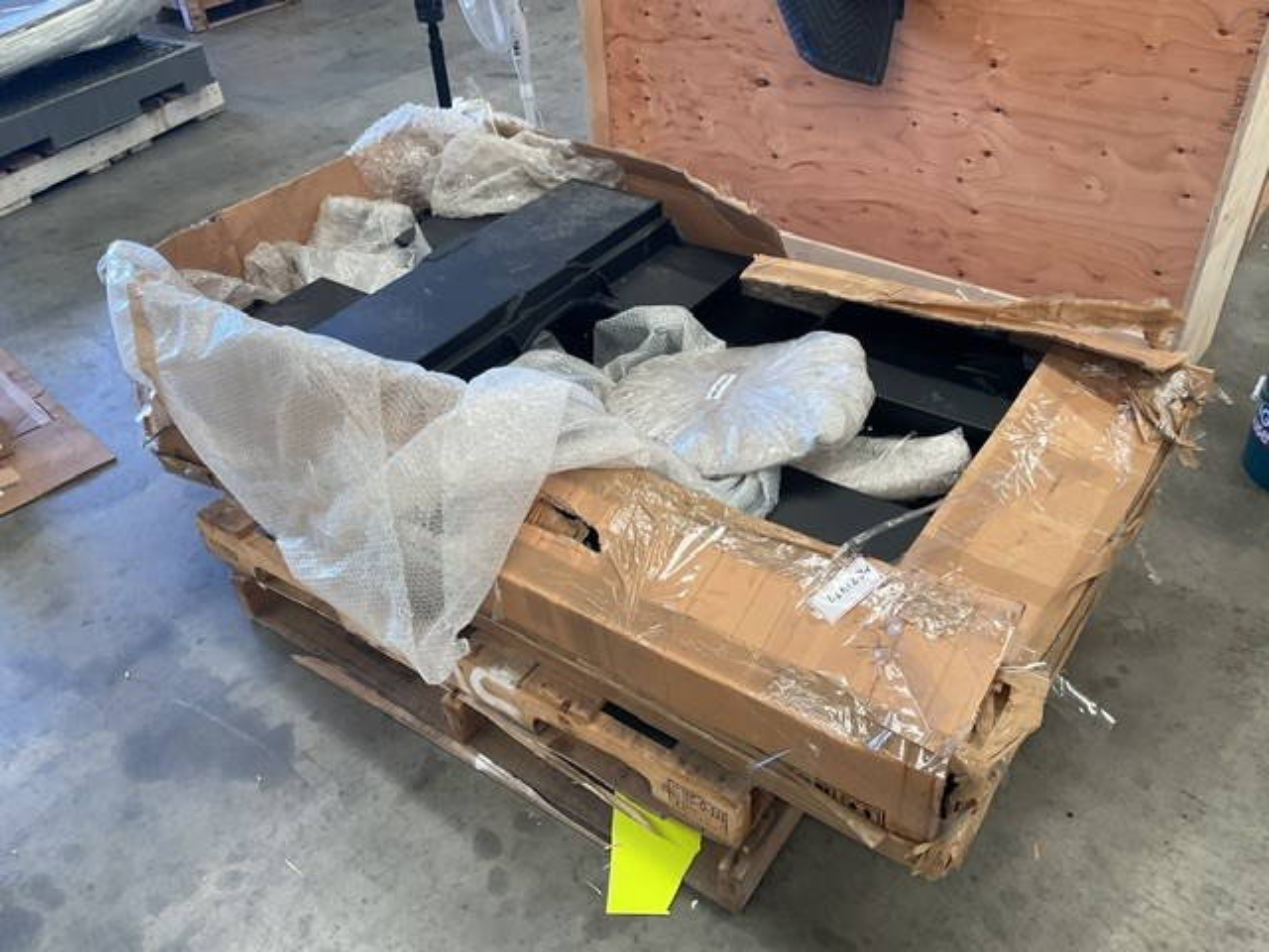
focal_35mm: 29
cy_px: 476
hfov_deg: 61.7
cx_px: 634
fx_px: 1063
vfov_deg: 48.2
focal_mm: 3
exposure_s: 1/100
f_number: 1.8
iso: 50
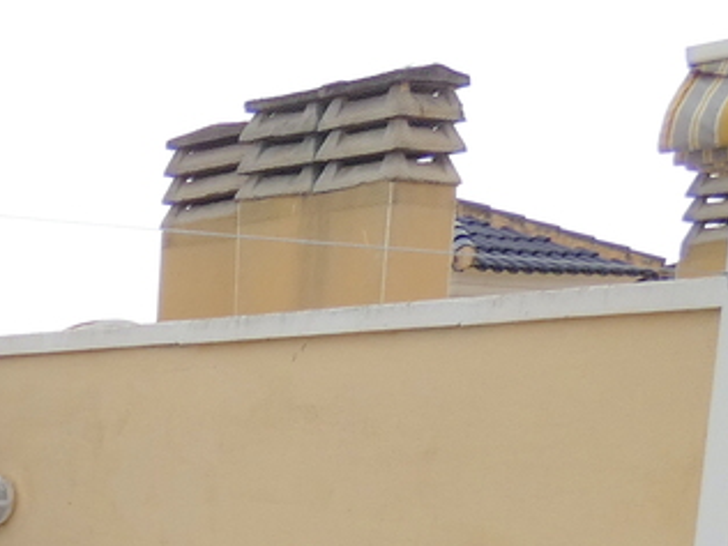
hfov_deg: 20.2
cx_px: -412
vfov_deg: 16.7
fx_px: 1703
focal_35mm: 81
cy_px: 795
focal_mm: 3.6
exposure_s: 1/250
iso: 80
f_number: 2.8
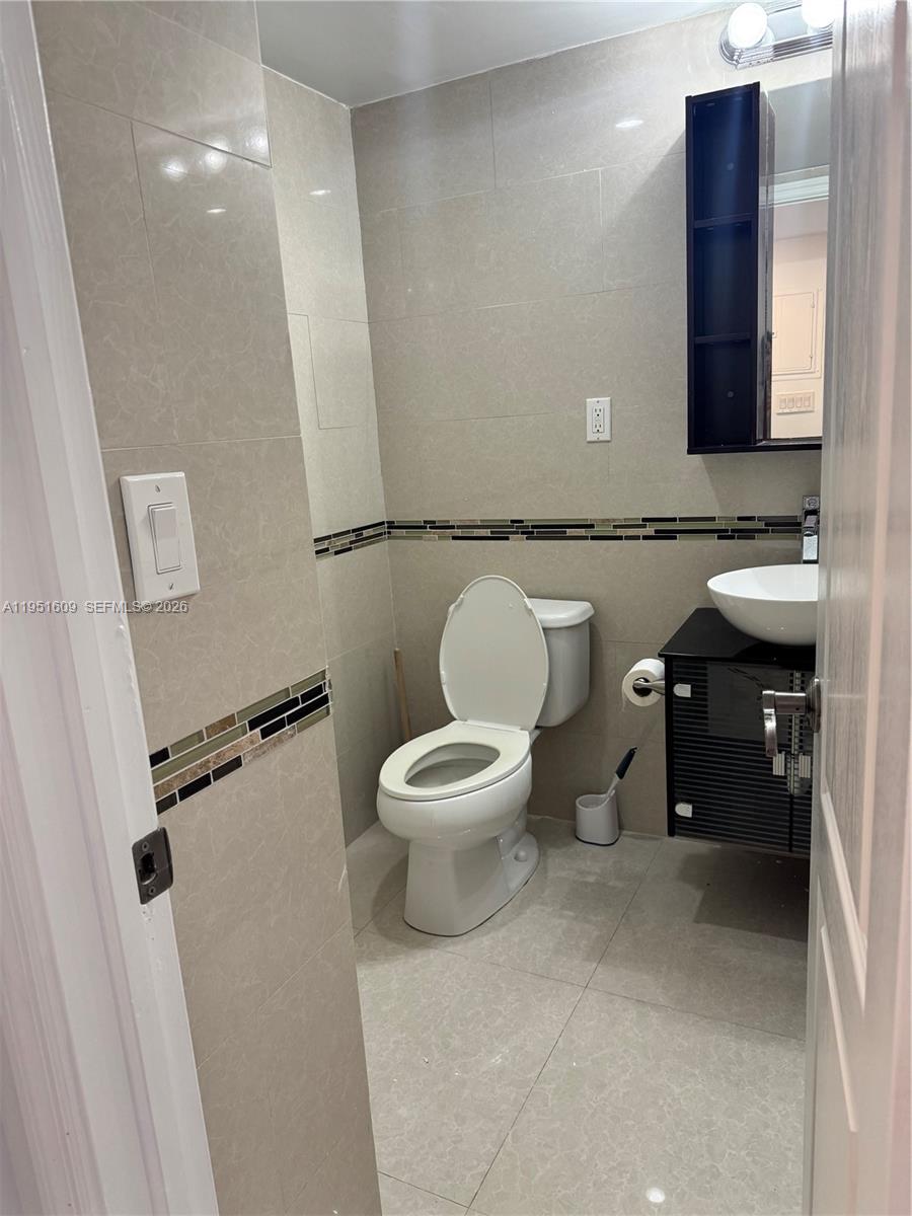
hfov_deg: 56.8
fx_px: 843
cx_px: 456
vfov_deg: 71.6
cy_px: 608
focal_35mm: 24
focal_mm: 6.76
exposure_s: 1/120
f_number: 1.78
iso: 200
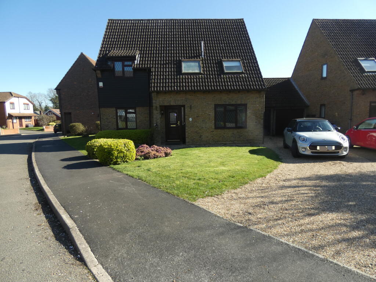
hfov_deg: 81.7
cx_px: 188
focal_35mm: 20
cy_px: 141
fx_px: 217
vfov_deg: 66.0
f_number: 2.8
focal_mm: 3.6
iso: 80
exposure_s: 1/640
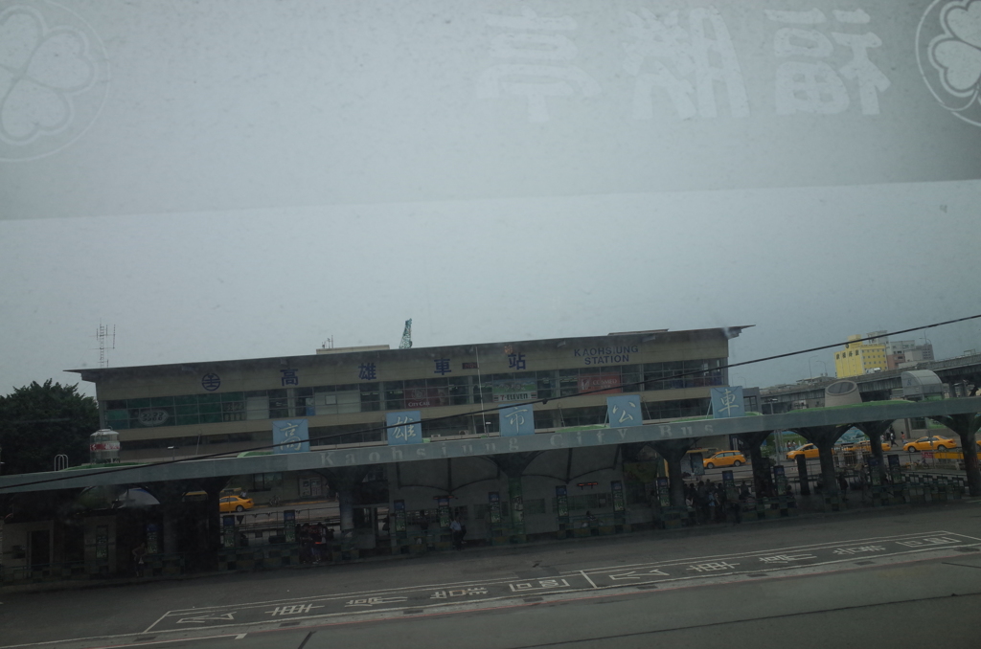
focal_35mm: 28
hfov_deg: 65.6
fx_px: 761
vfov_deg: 46.2
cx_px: 490
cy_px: 324
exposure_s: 1/3200
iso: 400
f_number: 7.1
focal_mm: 18.3
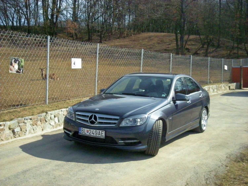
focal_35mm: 49
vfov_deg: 29.7
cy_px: 93
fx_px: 351
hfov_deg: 38.9
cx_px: 124
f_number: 6.4
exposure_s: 1/1500
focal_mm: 7.9
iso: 800
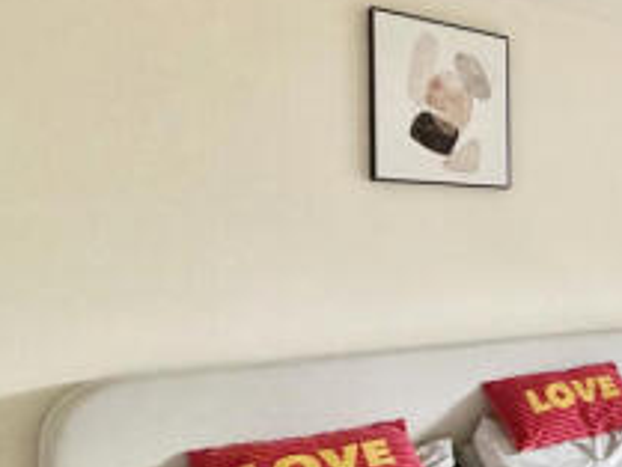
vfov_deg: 36.4
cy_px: 320
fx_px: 701
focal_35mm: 39
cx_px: 835
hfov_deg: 33.1
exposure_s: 1/50
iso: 200
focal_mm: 2.22
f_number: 2.2
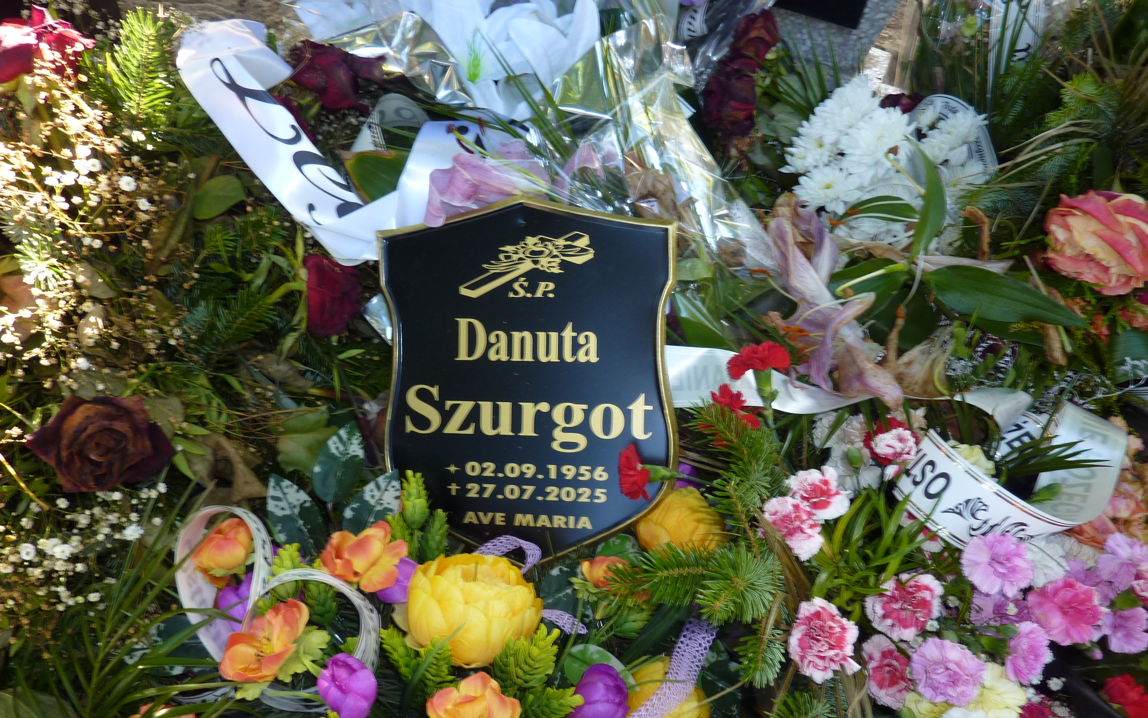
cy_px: 410
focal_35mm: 27
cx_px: 580
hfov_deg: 68.4
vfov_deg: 45.9
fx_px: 845
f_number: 3.3
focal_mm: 4.1
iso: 100
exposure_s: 1/30
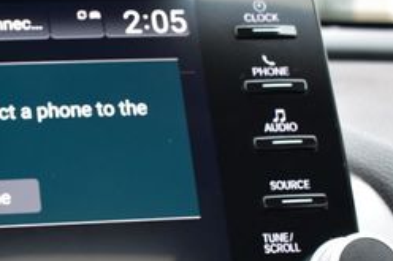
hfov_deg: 22.4
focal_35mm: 85
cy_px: 253
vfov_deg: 15.8
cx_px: -52
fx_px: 927
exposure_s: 1/20
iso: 400
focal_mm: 22
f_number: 6.3
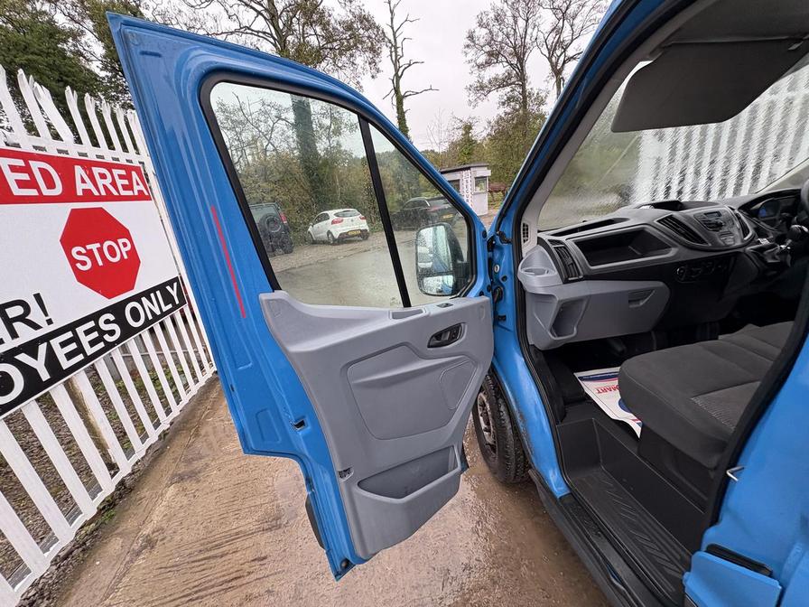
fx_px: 327
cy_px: 304
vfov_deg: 85.7
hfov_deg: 102.1
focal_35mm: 14
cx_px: 404
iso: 125
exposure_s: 1/99
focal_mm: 2.22
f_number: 2.2
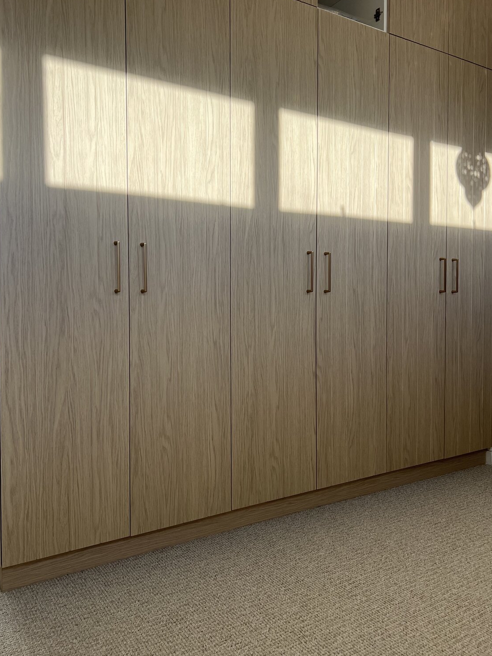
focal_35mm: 28
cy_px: 313
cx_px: 233
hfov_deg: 49.7
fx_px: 531
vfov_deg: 63.4
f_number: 1.5
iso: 50
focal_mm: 5.7
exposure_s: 1/458
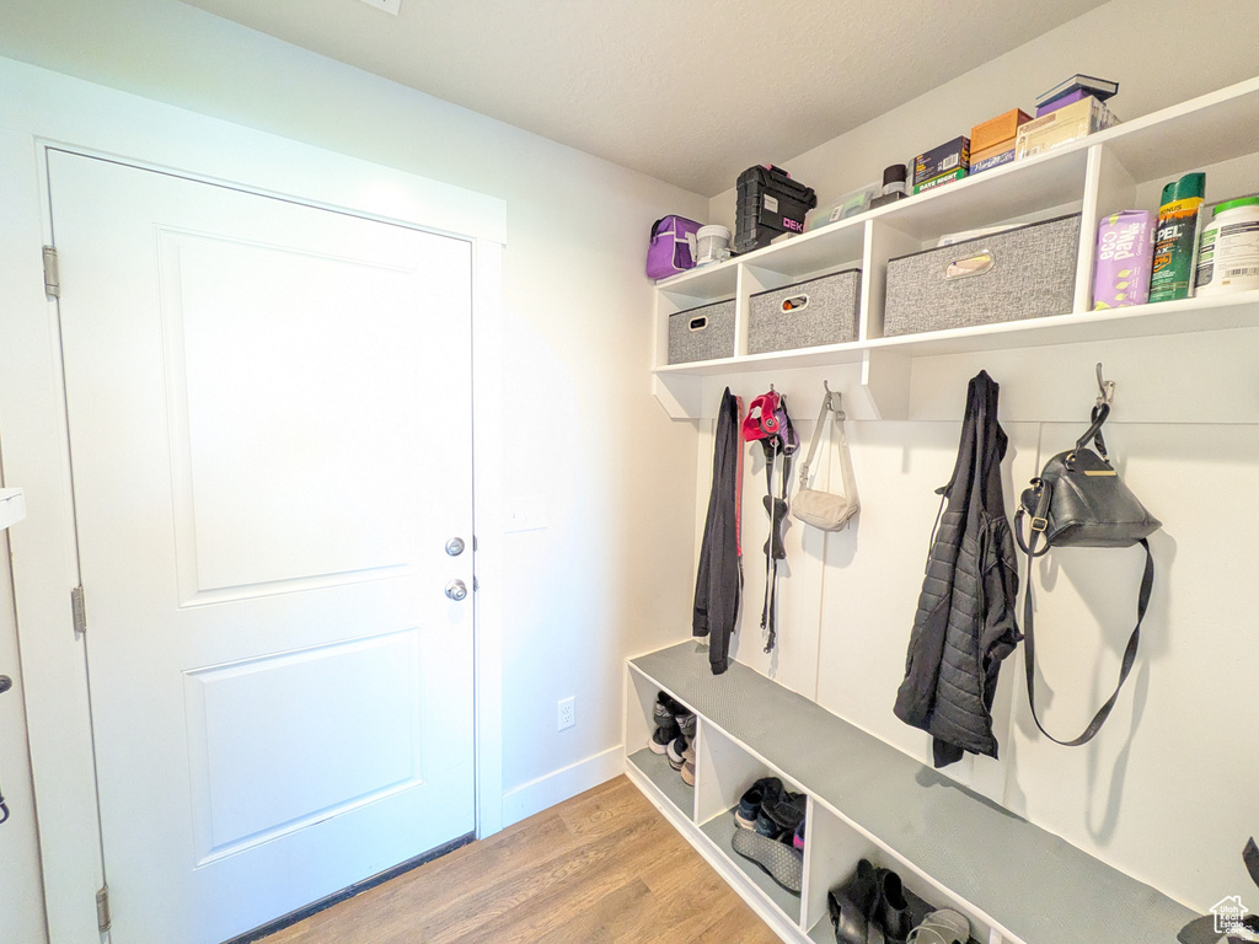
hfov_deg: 102.1
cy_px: 472
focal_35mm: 14
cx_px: 630
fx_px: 509
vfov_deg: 85.7
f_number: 2.2
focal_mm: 1.83
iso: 527
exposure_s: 1/40
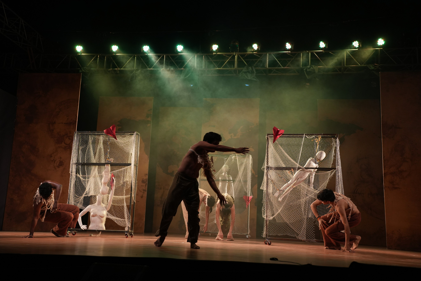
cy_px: 140
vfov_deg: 35.1
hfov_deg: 50.7
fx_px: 444
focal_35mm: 38
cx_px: 210
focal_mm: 38
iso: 1250
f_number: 2.8
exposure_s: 1/320
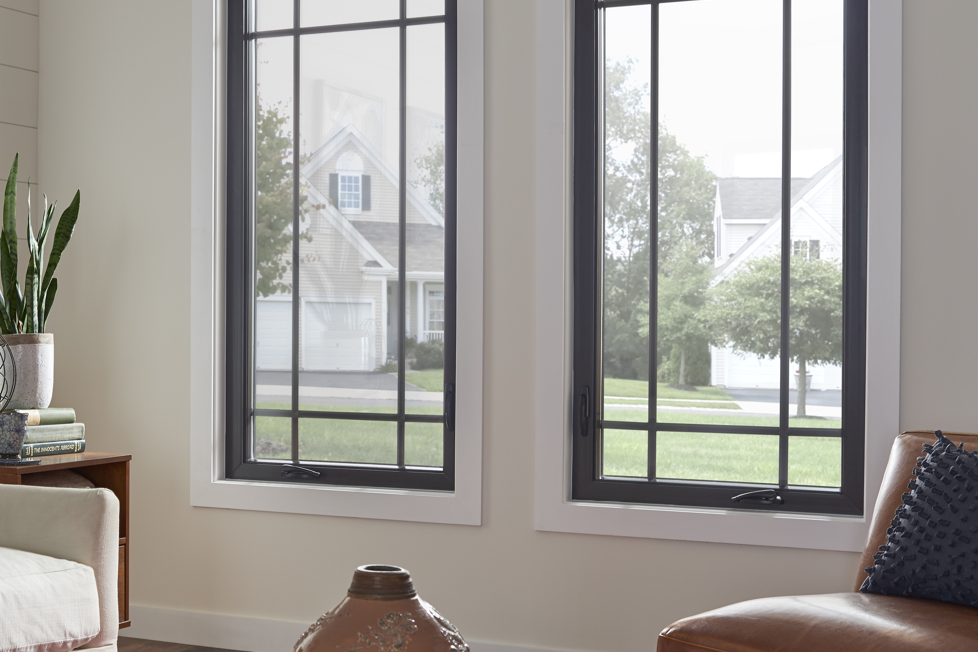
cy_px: 305
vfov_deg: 22.6
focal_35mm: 60
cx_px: 179
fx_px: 1630
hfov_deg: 32.4
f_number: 8
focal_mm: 35
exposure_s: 1/125
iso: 125
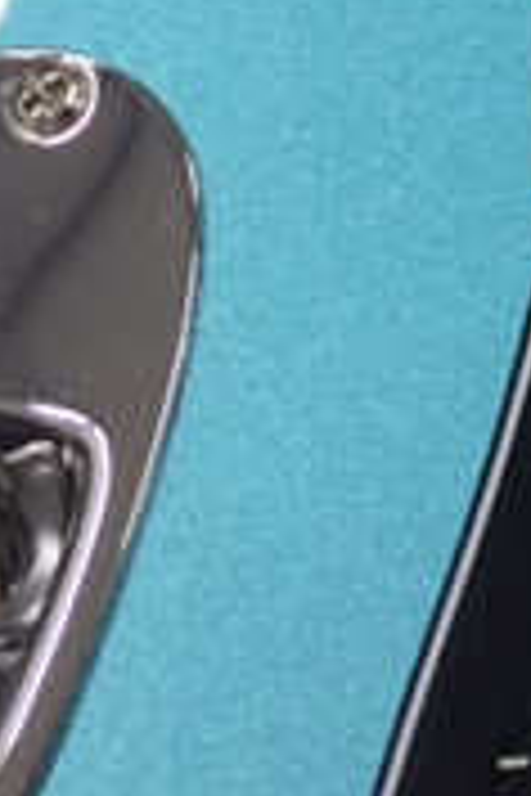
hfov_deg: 12.0
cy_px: 9
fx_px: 2411
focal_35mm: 109
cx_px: 814
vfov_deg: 18.3
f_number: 2.2
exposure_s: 1/60
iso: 40
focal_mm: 4.15
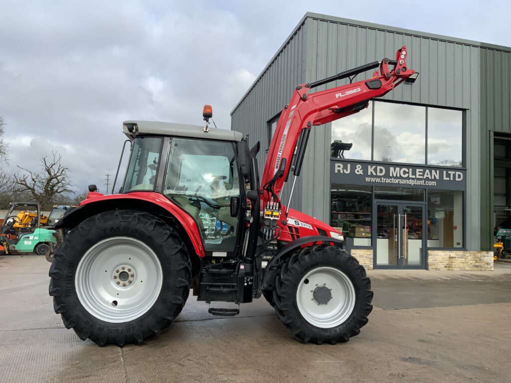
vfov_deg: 48.2
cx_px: 256
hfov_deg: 61.7
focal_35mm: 29
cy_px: 192
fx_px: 428
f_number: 1.8
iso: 16
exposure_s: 1/1076
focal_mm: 3
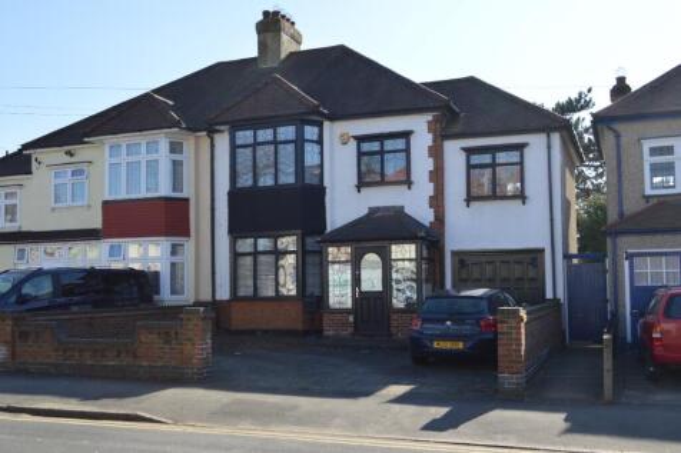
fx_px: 624
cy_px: 226
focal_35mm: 33
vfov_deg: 39.9
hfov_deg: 57.2
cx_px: 340
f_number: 7.1
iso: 100
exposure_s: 1/200
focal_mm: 22
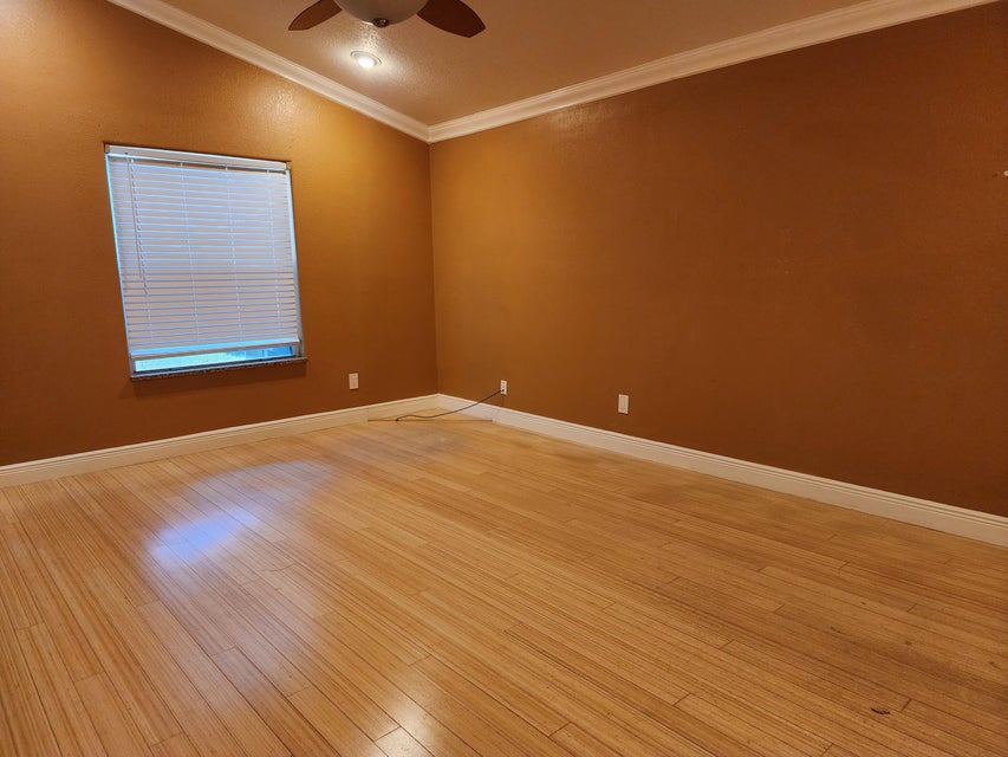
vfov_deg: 58.9
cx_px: 504
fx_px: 670
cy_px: 378
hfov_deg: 73.9
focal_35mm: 23
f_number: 1.8
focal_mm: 6.4
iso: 500
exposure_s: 1/120
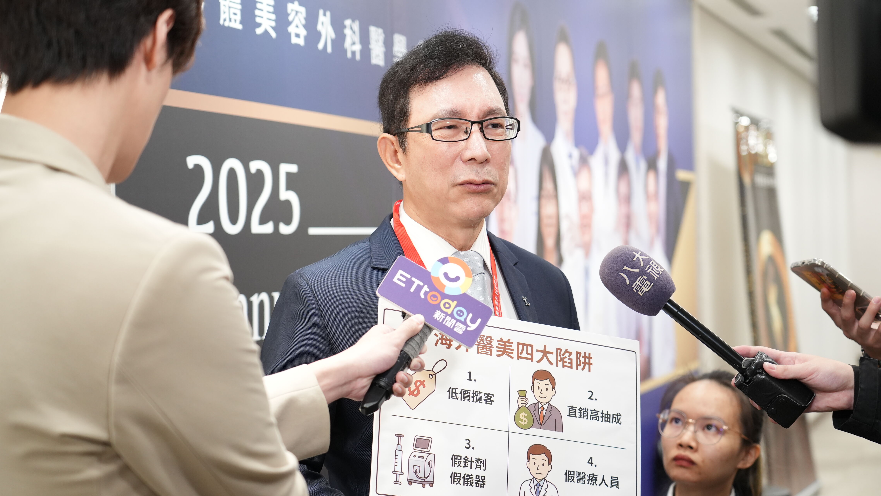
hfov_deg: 31.4
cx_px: 440
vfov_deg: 18.0
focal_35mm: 67
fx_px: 1565
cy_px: 257
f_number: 4
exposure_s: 1/160
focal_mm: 63
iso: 1600
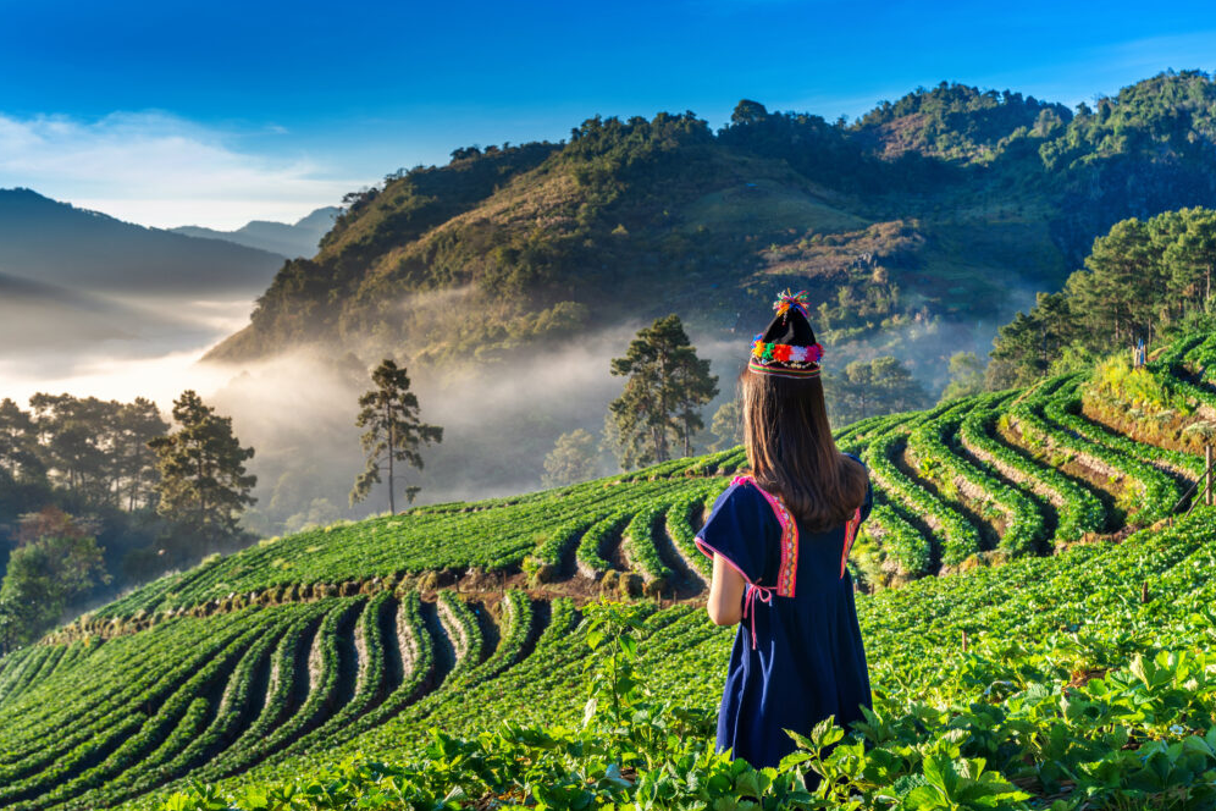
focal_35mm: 36
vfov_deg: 36.9
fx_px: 1216
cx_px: 602
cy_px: 395
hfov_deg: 53.1
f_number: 8
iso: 100
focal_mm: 35
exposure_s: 1/100
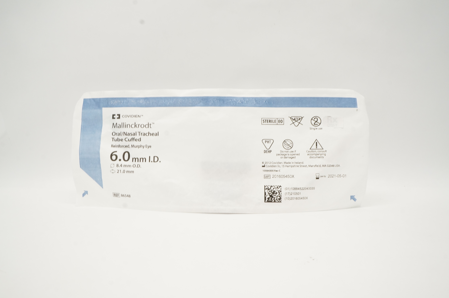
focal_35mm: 27
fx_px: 336
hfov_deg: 67.4
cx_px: 224
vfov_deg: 47.8
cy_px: 149
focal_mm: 18
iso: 800
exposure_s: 1/15
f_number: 13
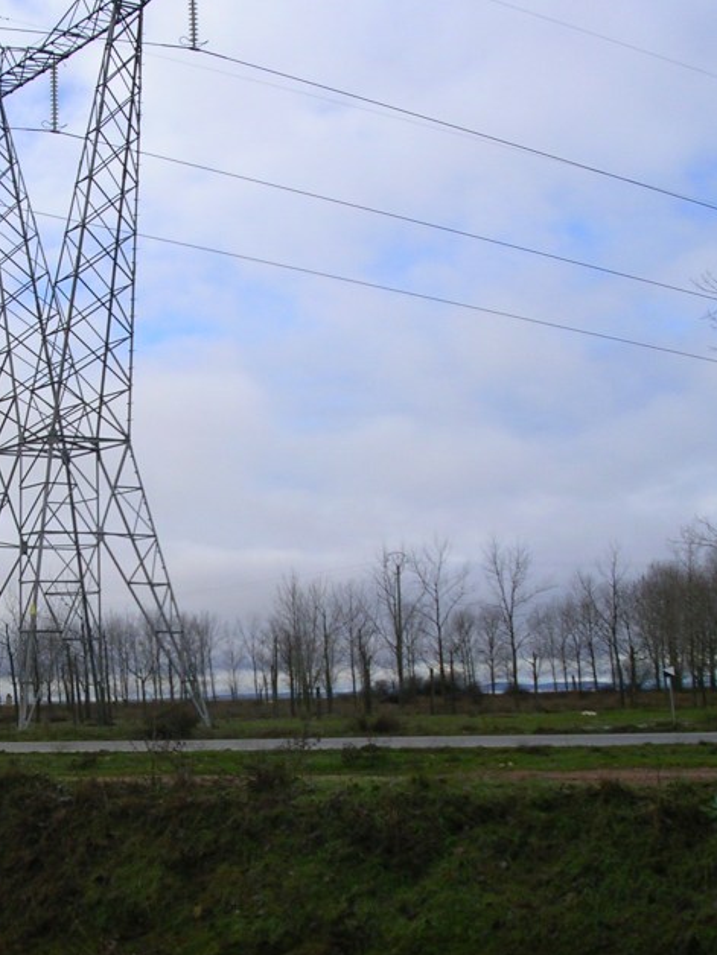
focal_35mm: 62
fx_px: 1712
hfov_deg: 23.3
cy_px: 645
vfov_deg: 30.9
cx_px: 146
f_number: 5.6
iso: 50
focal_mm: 5.8
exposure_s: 1/205
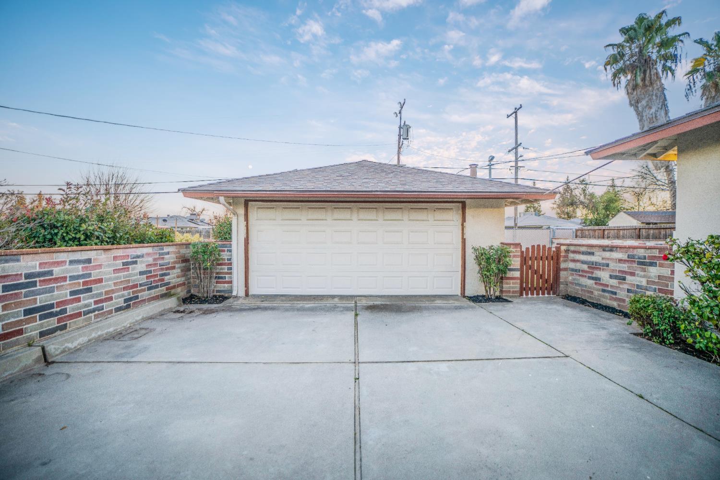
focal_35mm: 16
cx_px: 360
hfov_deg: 96.7
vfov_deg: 73.7
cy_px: 240
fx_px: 320
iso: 100
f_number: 9
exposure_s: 1/160
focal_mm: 16
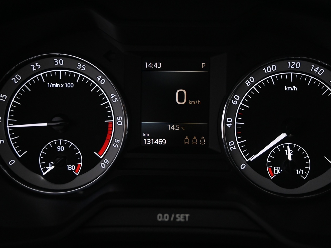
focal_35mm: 36
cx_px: 171
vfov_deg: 39.3
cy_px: 114
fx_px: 347
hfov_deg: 51.0
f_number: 3.8
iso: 1600
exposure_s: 1/25
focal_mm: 19.5
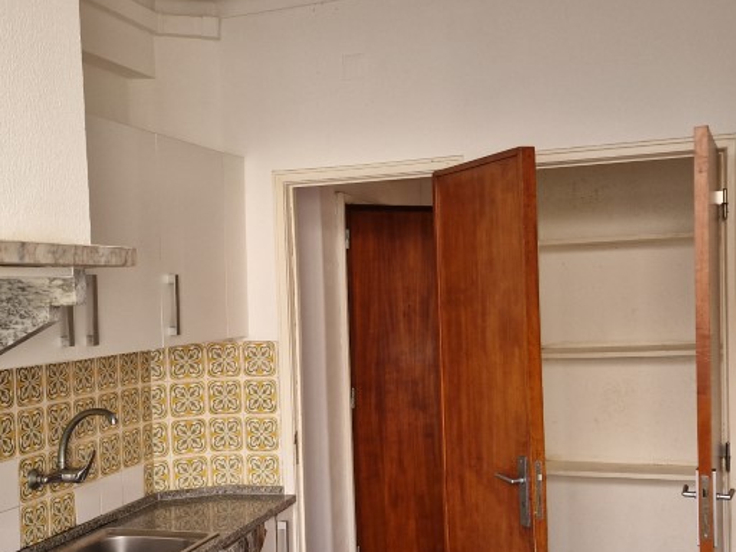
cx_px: 316
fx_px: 978
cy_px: 341
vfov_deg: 31.4
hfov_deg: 41.1
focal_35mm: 46
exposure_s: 1/100
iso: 250
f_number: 1.8
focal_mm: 6.4
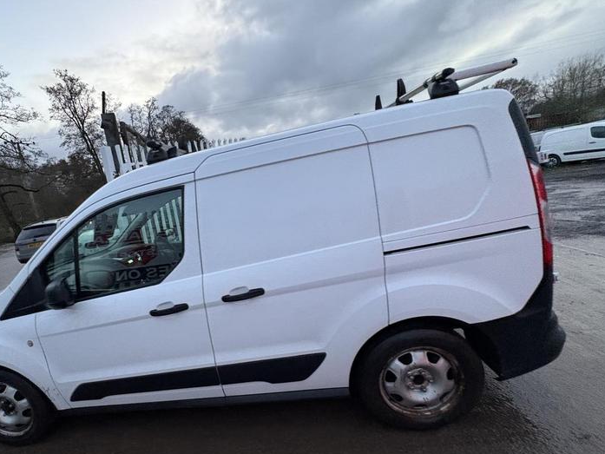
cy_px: 257
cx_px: 228
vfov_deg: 71.3
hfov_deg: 86.1
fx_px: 315
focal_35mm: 18
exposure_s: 1/50
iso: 500
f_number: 2.2
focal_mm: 2.22
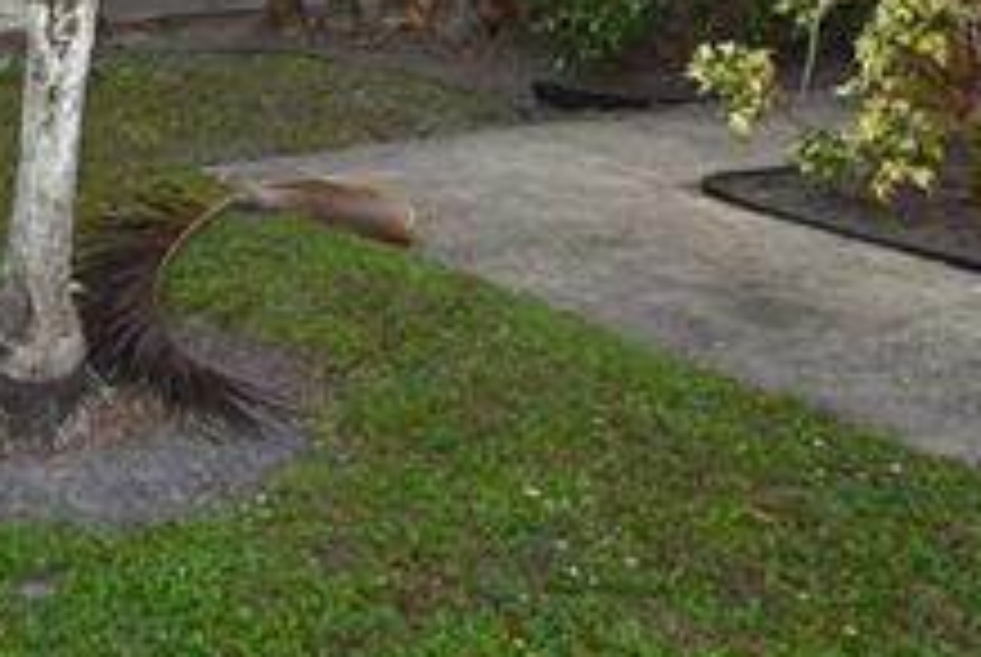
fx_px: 2046
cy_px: -533
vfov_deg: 15.6
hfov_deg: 26.7
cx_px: 261
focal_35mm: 75
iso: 140
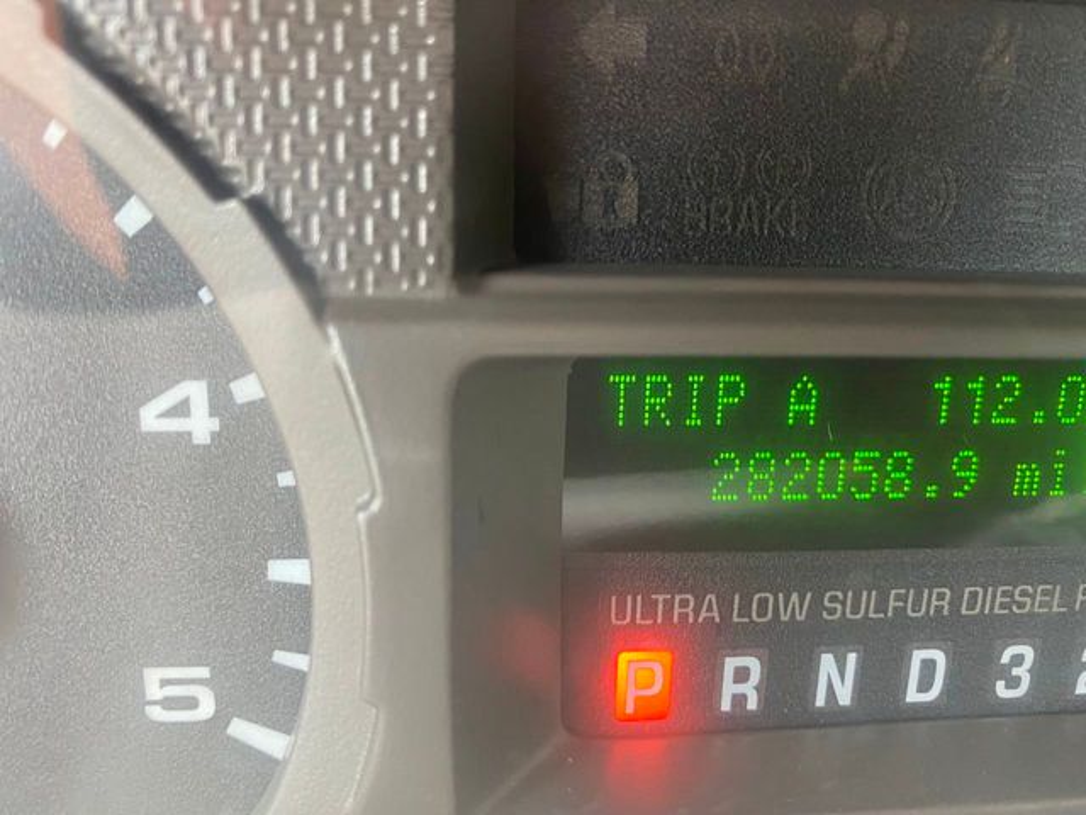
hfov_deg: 67.3
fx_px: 816
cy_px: 408
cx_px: 543
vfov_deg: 53.1
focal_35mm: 26
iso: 400
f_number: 1.8
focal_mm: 4.25
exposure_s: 1/60
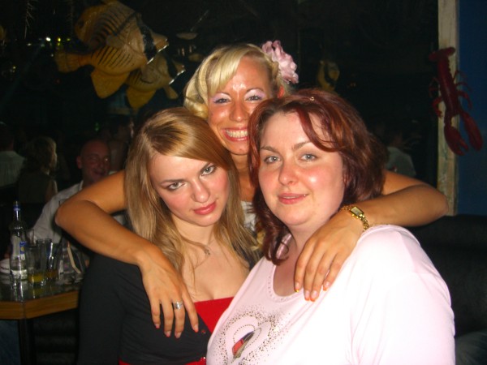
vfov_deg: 37.7
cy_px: 182
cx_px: 244
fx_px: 535
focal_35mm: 38
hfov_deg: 49.0
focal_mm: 7.9
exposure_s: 1/60
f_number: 2.8
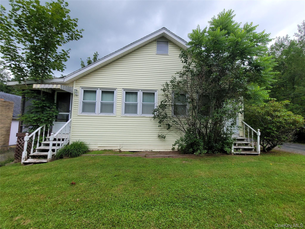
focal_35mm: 13
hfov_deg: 106.2
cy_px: 114
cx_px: 152
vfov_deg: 89.9
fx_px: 115
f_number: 2.2
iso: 50
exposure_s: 1/750
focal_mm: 2.2
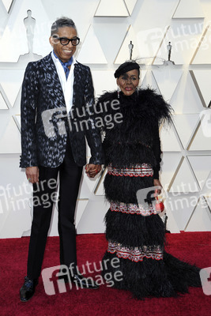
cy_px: 158
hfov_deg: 24.6
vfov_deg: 36.2
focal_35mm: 55
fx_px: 483
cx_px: 106
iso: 800
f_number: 7.1
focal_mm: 55
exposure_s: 1/250
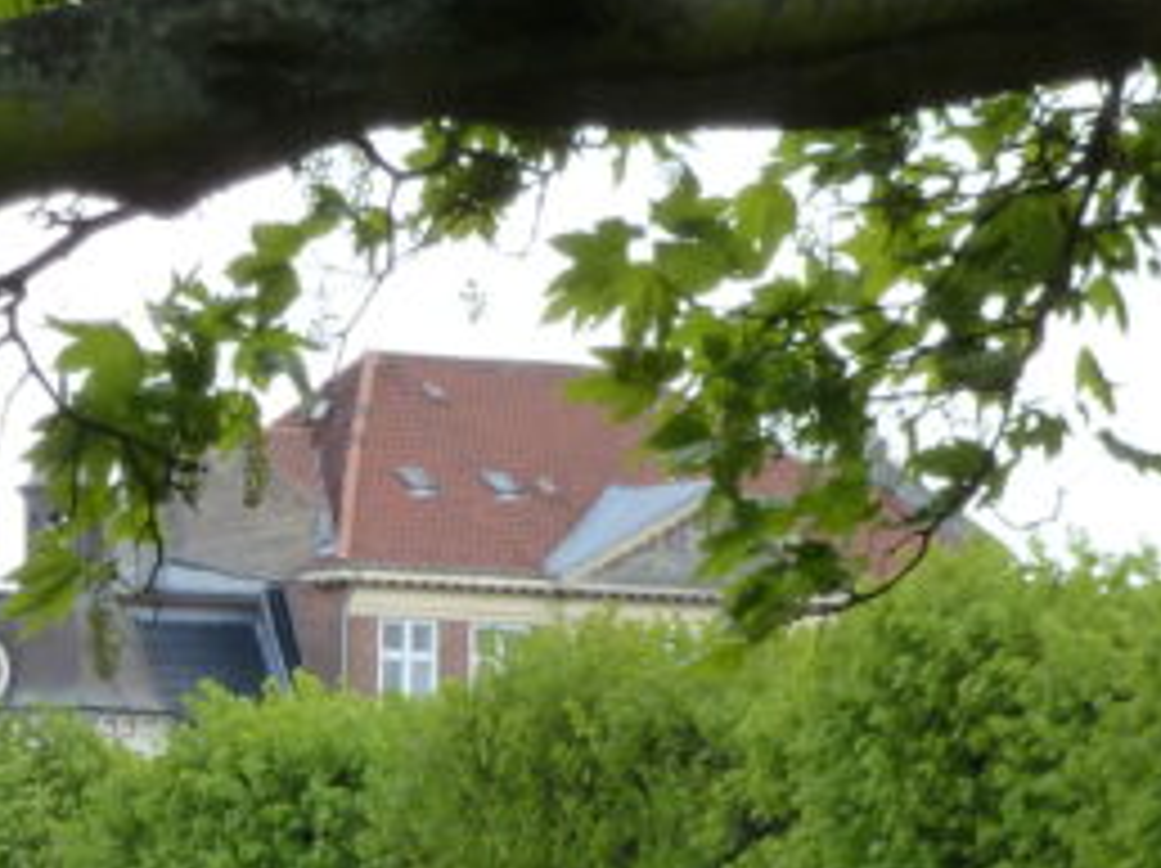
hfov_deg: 4.4
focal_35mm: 449
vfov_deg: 3.3
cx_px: -1017
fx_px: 15045
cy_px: 1277
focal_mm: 20.2
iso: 160
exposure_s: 1/100
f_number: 5.1
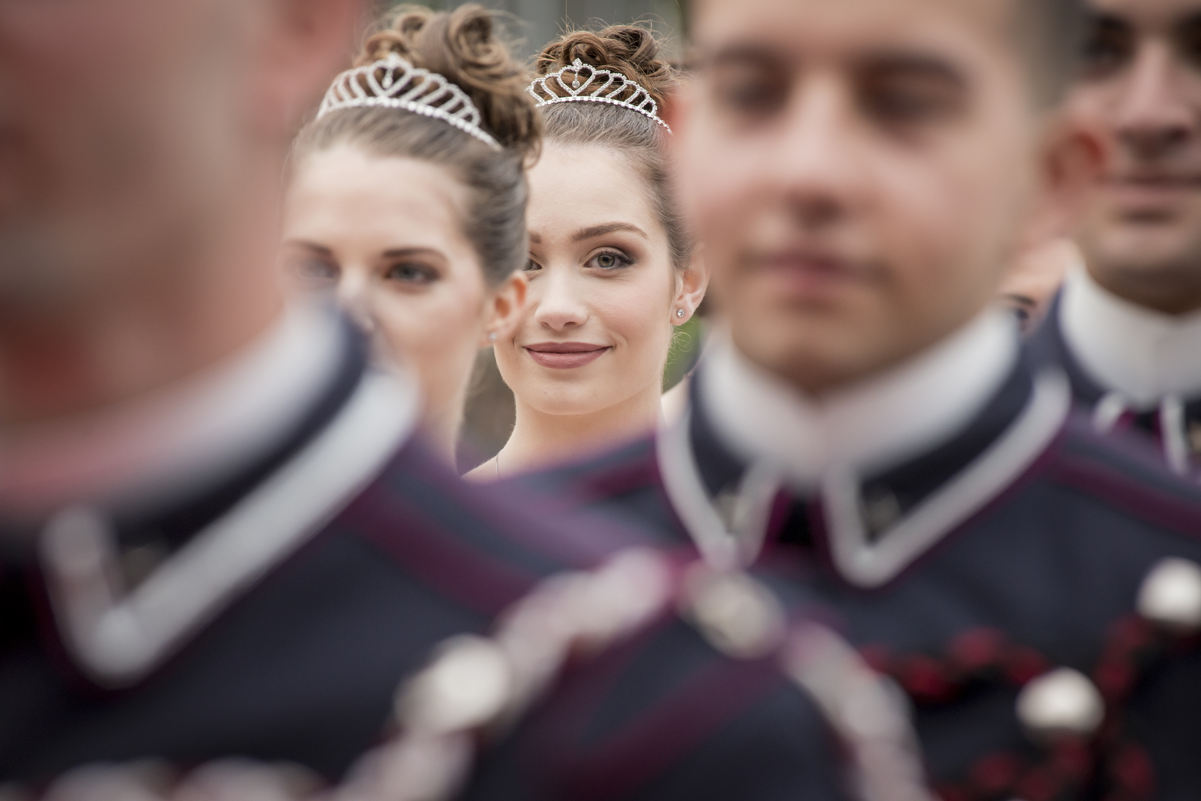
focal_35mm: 200
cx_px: 600
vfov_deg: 6.9
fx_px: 6674
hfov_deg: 10.3
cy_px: 400
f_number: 6.3
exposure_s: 1/250
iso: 1600
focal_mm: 200
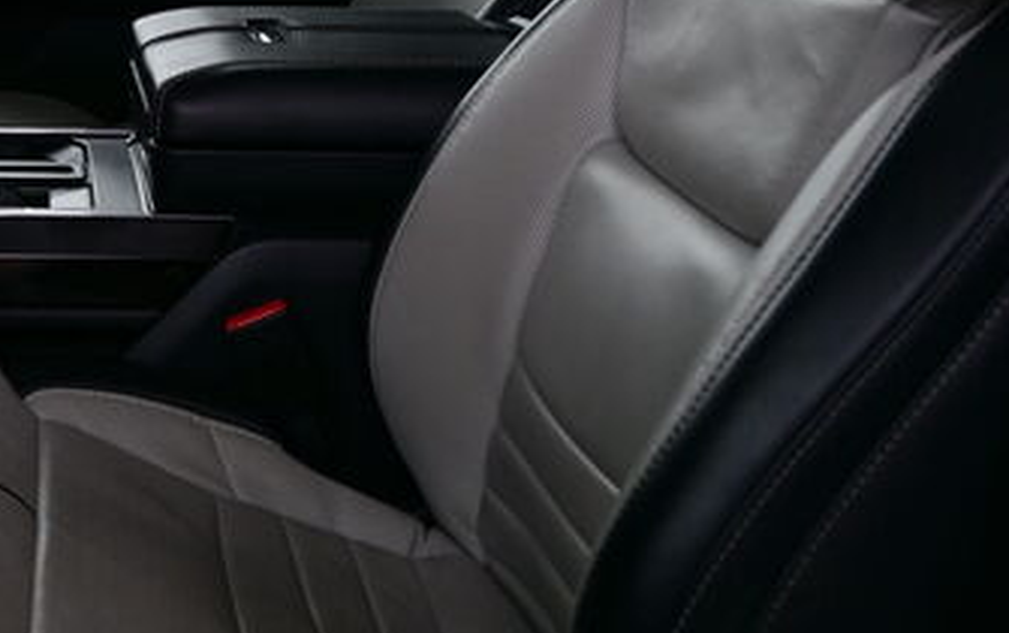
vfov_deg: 18.1
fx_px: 1927
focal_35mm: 70
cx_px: 21
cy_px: -18
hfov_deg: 27.8
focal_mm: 16
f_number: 4.5
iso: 100
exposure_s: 1/80
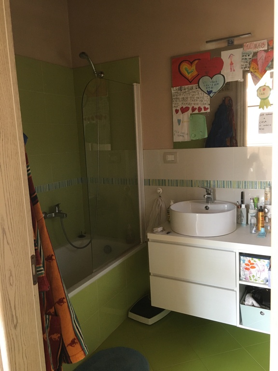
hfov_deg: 48.2
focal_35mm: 29
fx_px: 311
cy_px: 186
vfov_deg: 61.7
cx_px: 139
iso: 160
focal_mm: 4.15
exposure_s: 1/33
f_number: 2.2
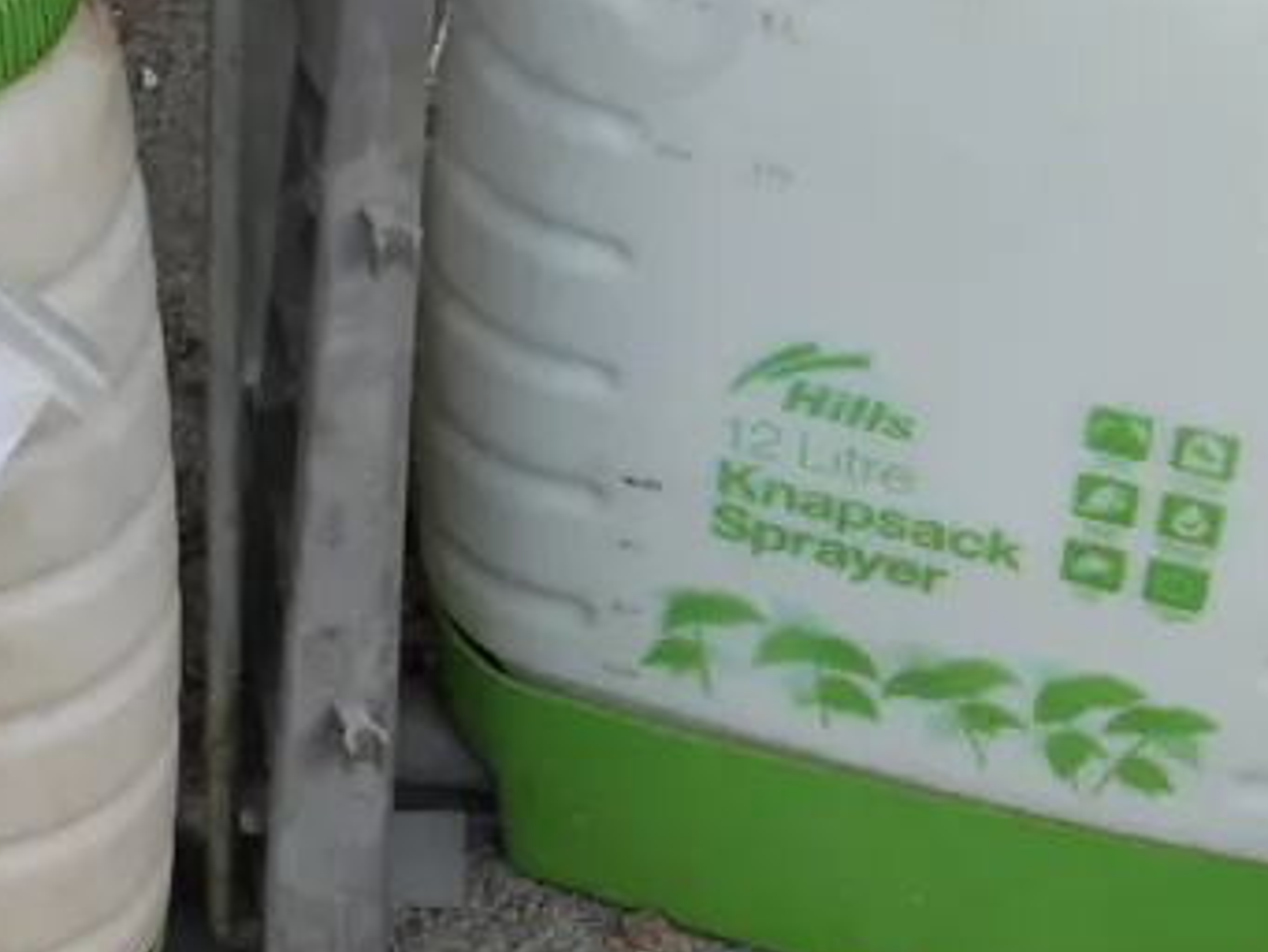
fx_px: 4617
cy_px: 344
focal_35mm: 126
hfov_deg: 15.5
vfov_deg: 11.8
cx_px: 216
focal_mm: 21
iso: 200
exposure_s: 1/125
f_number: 5.6
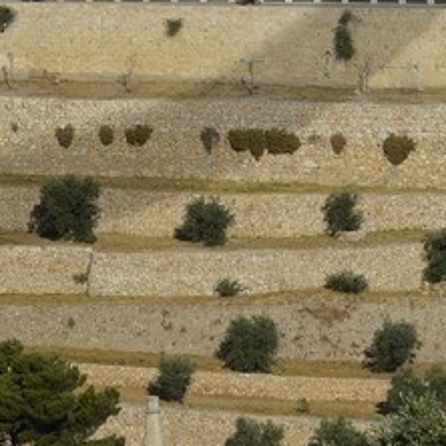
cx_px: -155
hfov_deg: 3.5
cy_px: -579
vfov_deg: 3.4
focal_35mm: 503
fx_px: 7332
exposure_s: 1/320
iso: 200
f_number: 14
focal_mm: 82
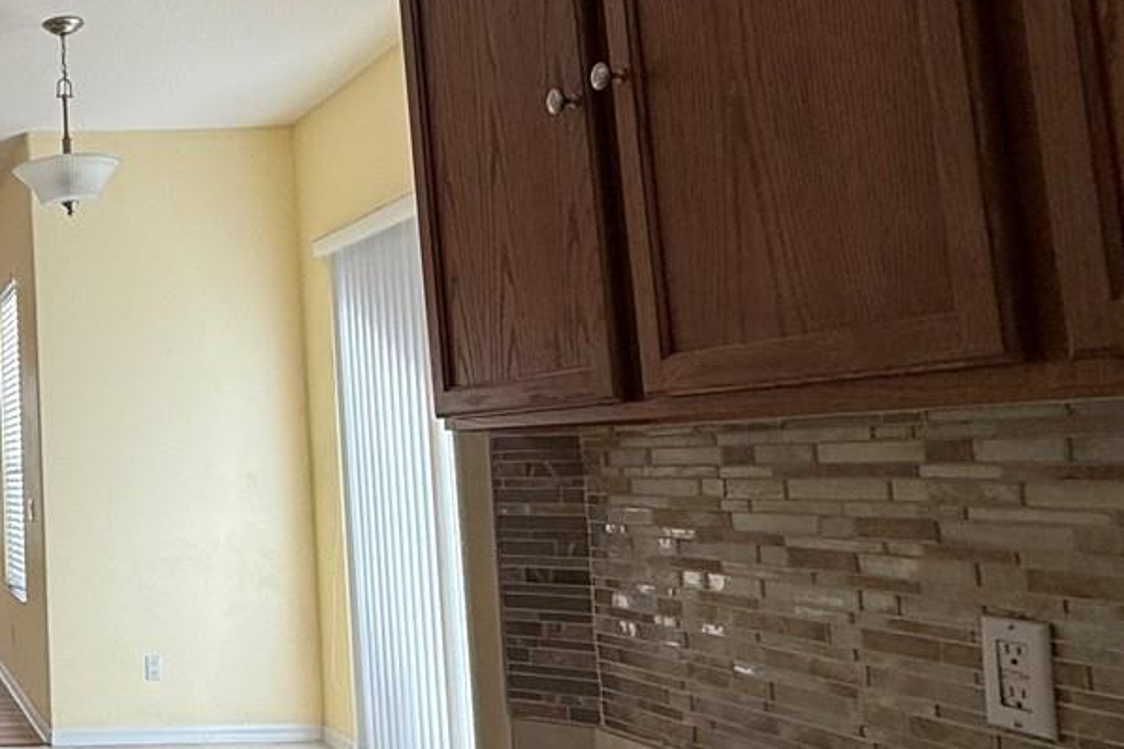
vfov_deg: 34.2
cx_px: -126
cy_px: 350
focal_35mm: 39
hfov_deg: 39.8
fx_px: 1218
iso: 50
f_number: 2.2
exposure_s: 1/145
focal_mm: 2.22
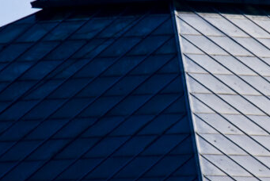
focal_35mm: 900
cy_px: 31
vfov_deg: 1.5
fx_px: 6756
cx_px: 164
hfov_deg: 2.3
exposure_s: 1/1250
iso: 100
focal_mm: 200
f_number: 6.3
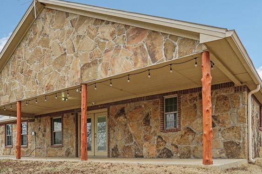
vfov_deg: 44.8
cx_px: 120
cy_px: 101
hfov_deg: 63.6
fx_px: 211
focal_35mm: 29
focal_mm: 16
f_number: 8
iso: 100
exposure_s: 1/160
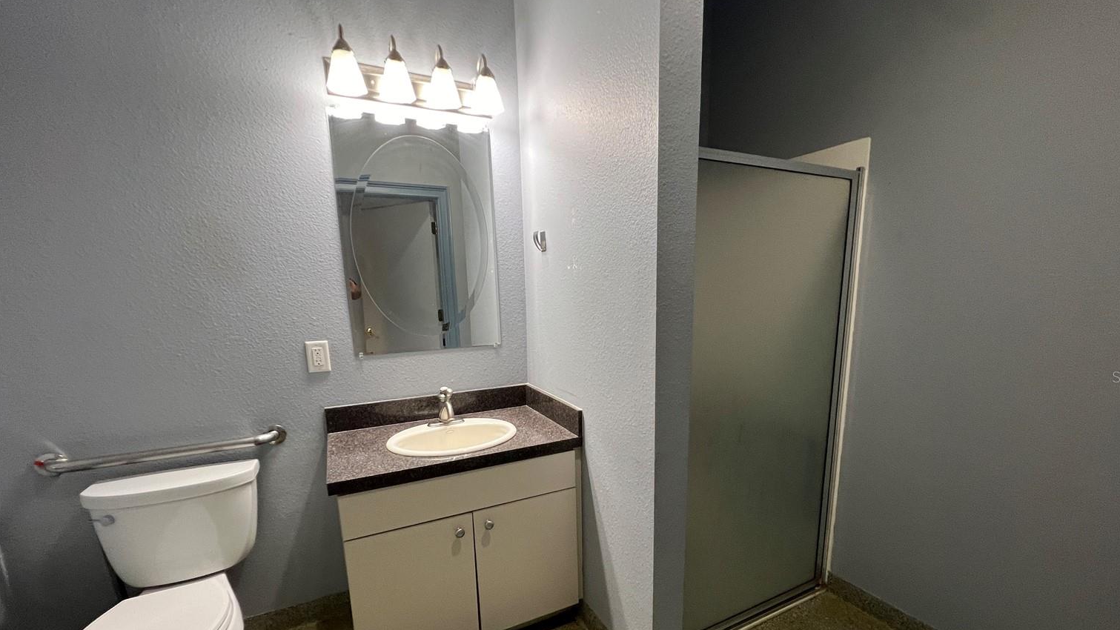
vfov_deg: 69.8
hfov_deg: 102.9
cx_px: 589
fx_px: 445
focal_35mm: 15
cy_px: 377
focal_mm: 1.57
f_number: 1.8
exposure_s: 1/60
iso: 160
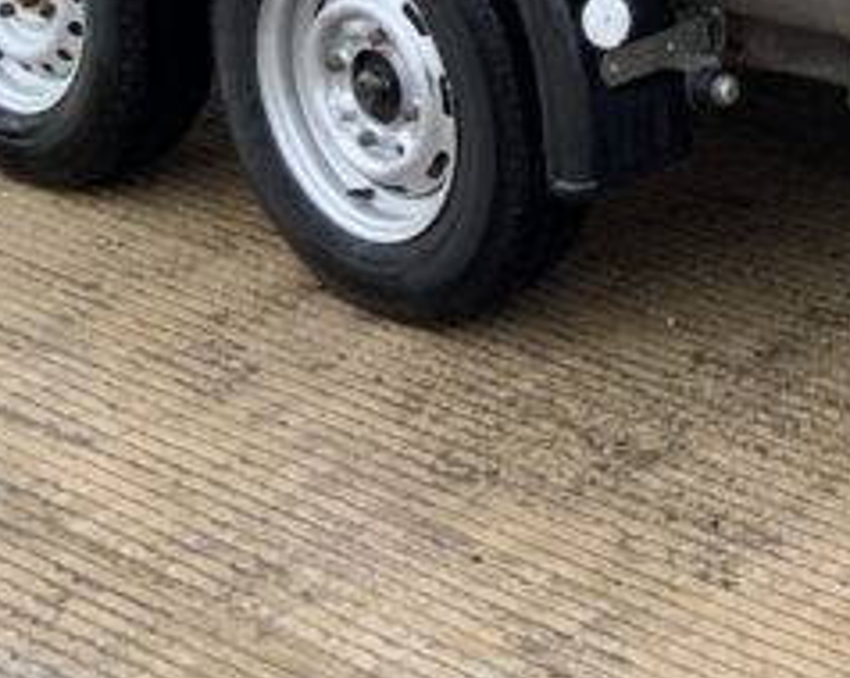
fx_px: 3067
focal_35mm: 122
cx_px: 1293
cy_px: -457
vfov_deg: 11.8
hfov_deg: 14.6
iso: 25
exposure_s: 1/122
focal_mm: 3
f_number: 1.8
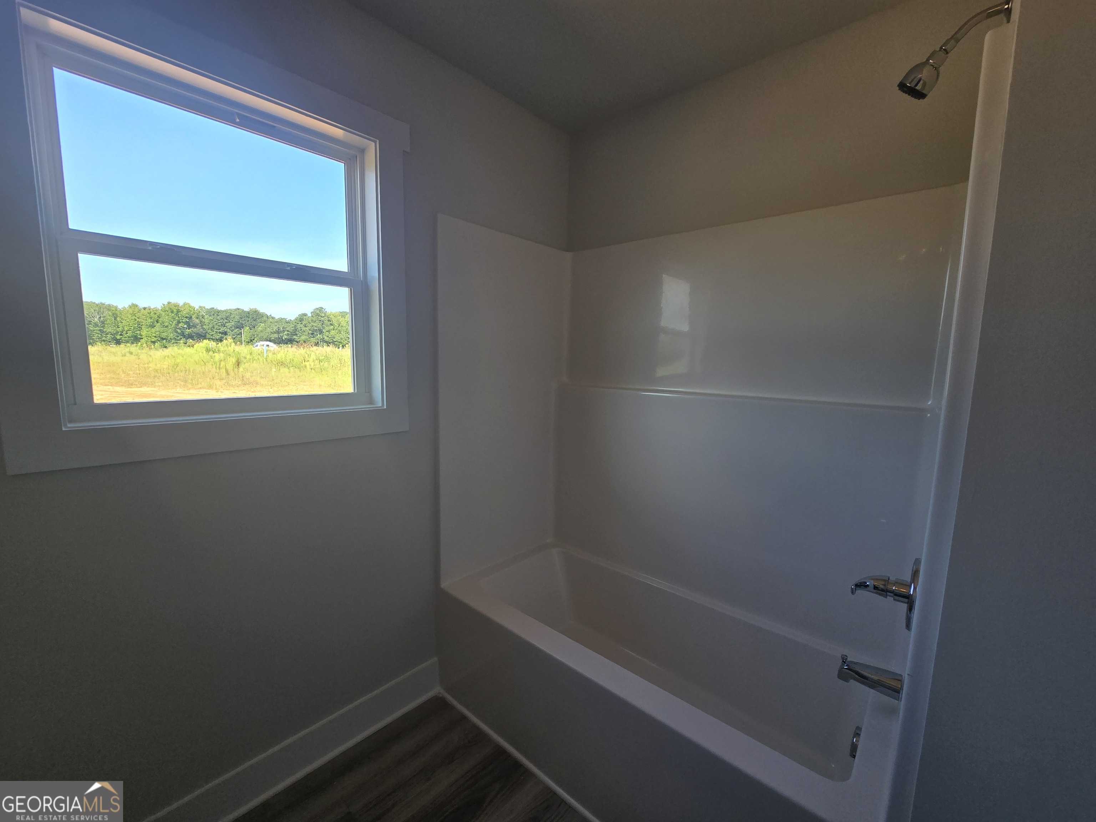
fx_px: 412
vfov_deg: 89.9
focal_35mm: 13
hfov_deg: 106.2
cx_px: 548
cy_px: 411
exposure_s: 1/162
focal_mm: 2.2
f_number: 2.2
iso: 50
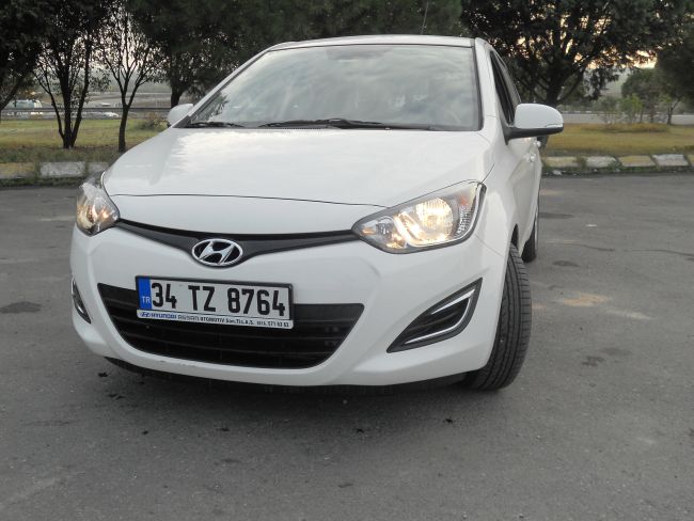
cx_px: 347
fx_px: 762
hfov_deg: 49.0
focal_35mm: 38
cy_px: 260
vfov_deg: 37.7
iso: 80
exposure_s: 1/200
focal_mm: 6.9
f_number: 3.9
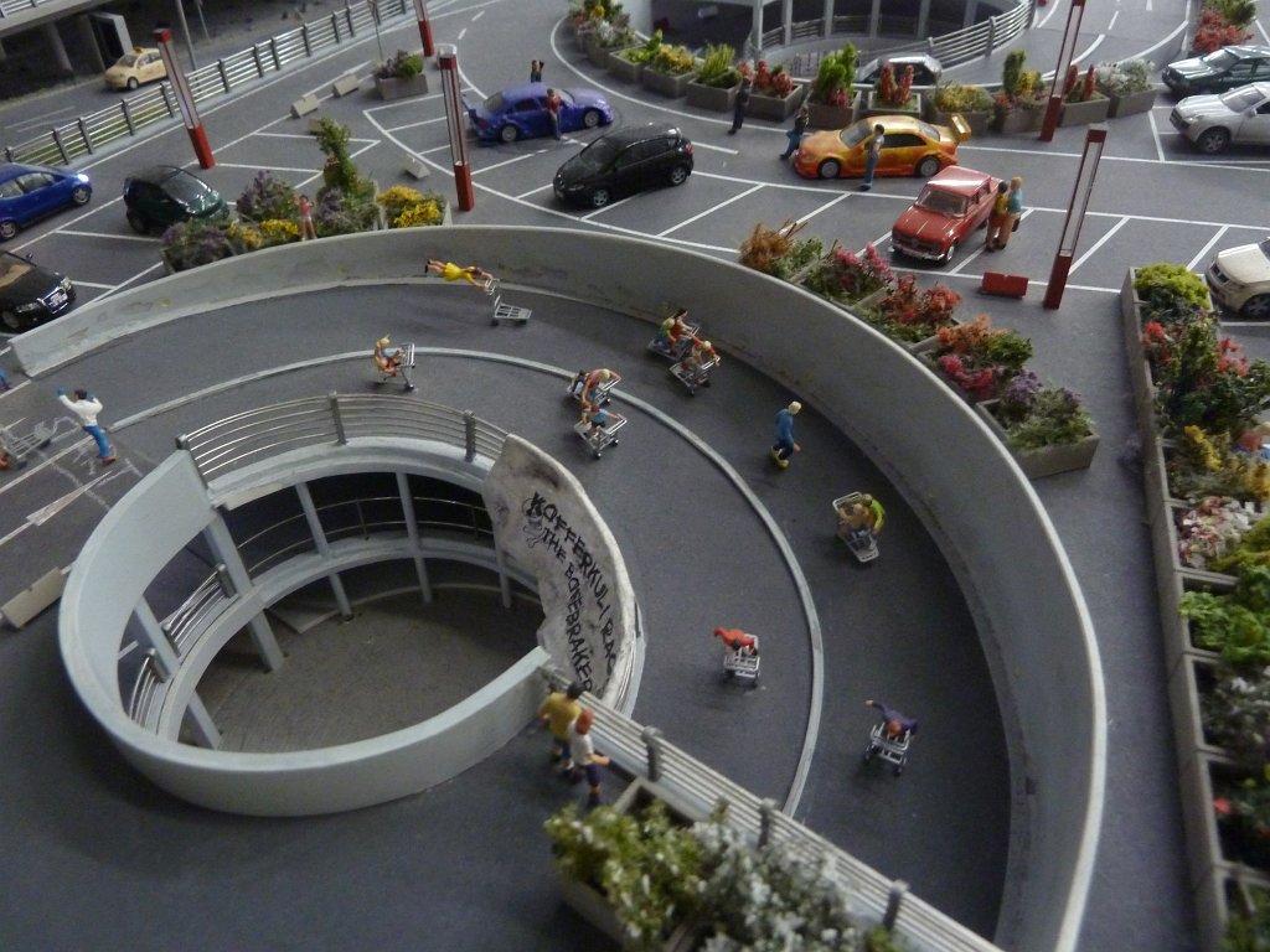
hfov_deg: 69.4
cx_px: 635
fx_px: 917
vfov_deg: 54.9
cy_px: 476
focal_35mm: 25
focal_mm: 4.1
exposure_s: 1/25
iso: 400
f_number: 3.3
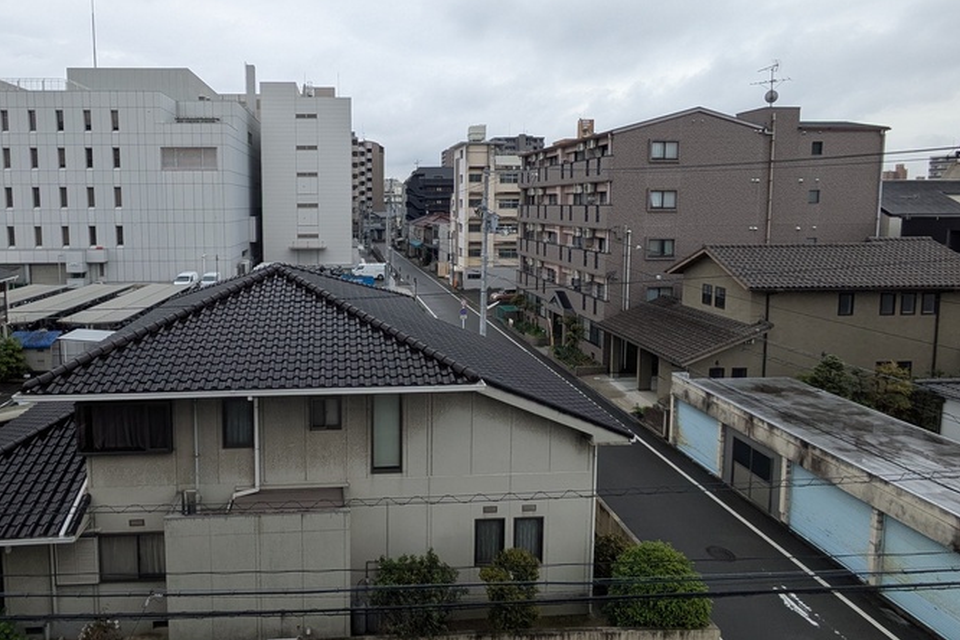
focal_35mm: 21
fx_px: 560
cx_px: 365
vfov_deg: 58.9
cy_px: 249
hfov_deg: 79.8
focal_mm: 1.83
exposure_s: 1/1024
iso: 50
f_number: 2.2
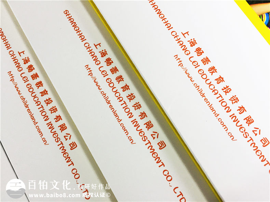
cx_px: 135
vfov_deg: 48.2
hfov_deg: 61.7
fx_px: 226
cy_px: 101
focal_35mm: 29
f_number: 2.2
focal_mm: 4.15
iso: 64
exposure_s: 1/33
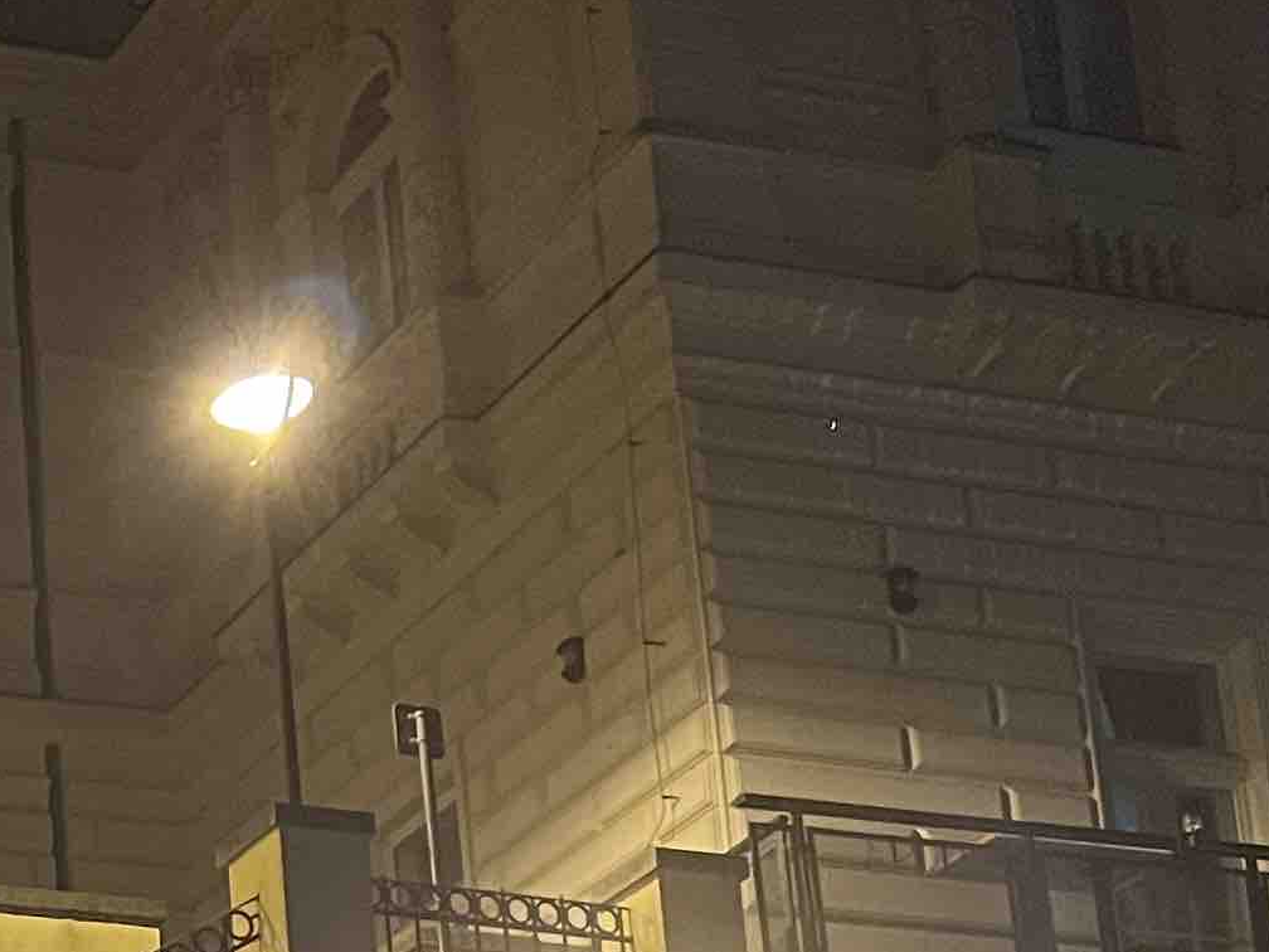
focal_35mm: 104
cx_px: -657
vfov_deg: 13.1
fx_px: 3813
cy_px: 1636
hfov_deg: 17.0
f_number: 1.5
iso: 400
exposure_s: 1/33
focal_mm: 5.7
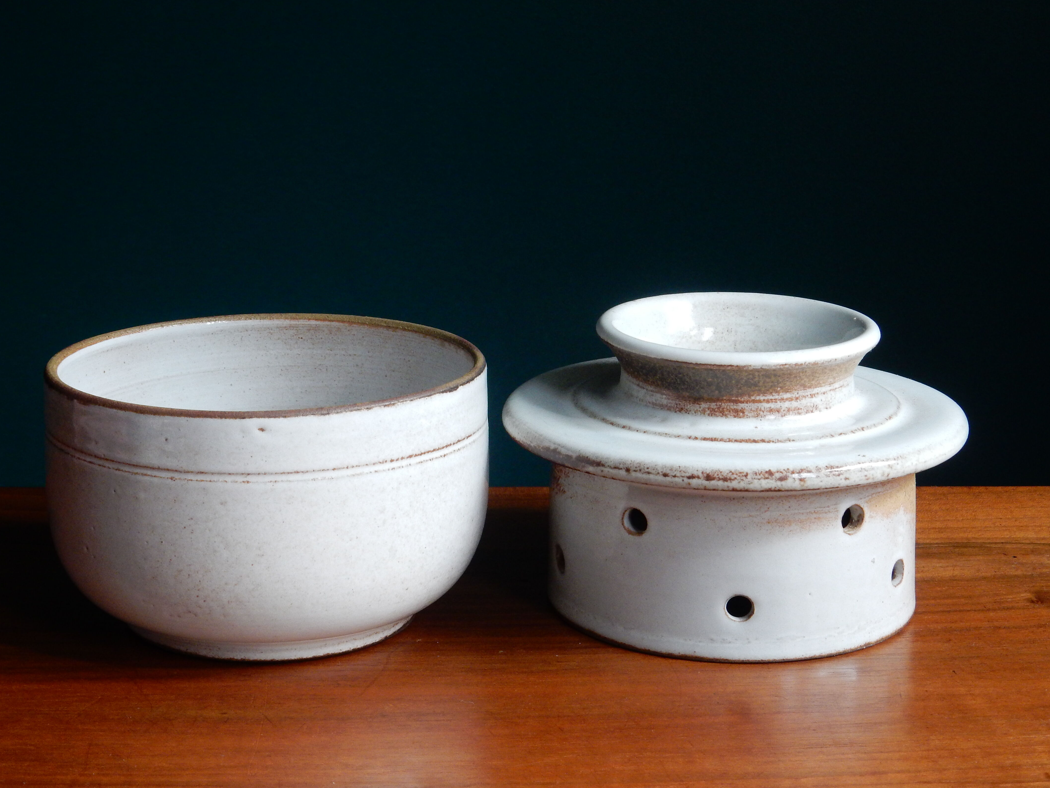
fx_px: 2336
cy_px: 389
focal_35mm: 77
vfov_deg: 19.1
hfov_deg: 25.3
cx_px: 507
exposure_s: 1/40
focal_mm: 12.6
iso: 280
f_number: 4.8
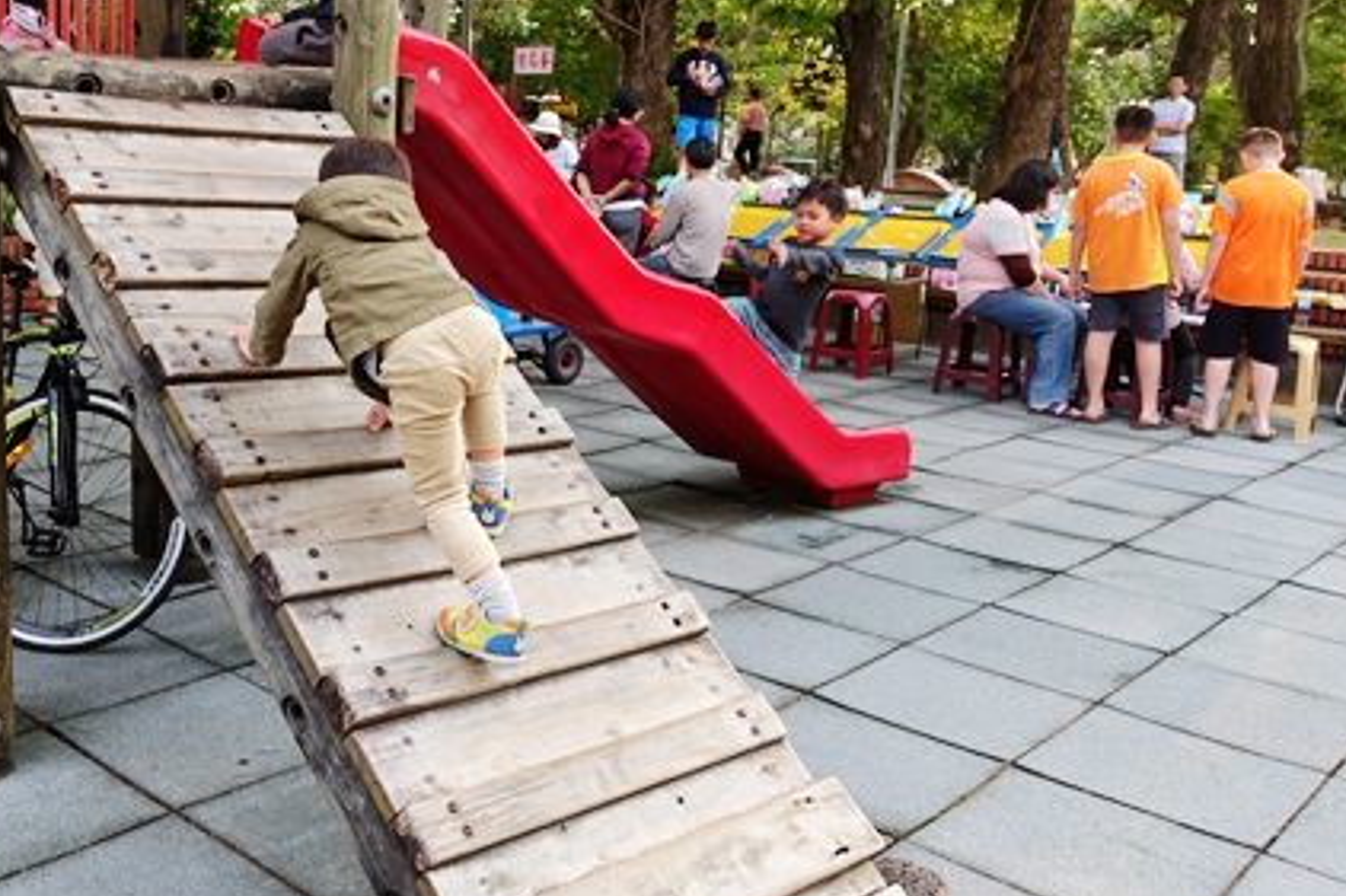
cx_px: 431
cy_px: 352
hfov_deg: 50.8
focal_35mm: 37
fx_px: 1383
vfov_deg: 35.8
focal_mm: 8.8
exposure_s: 1/60
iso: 125
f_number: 2.8
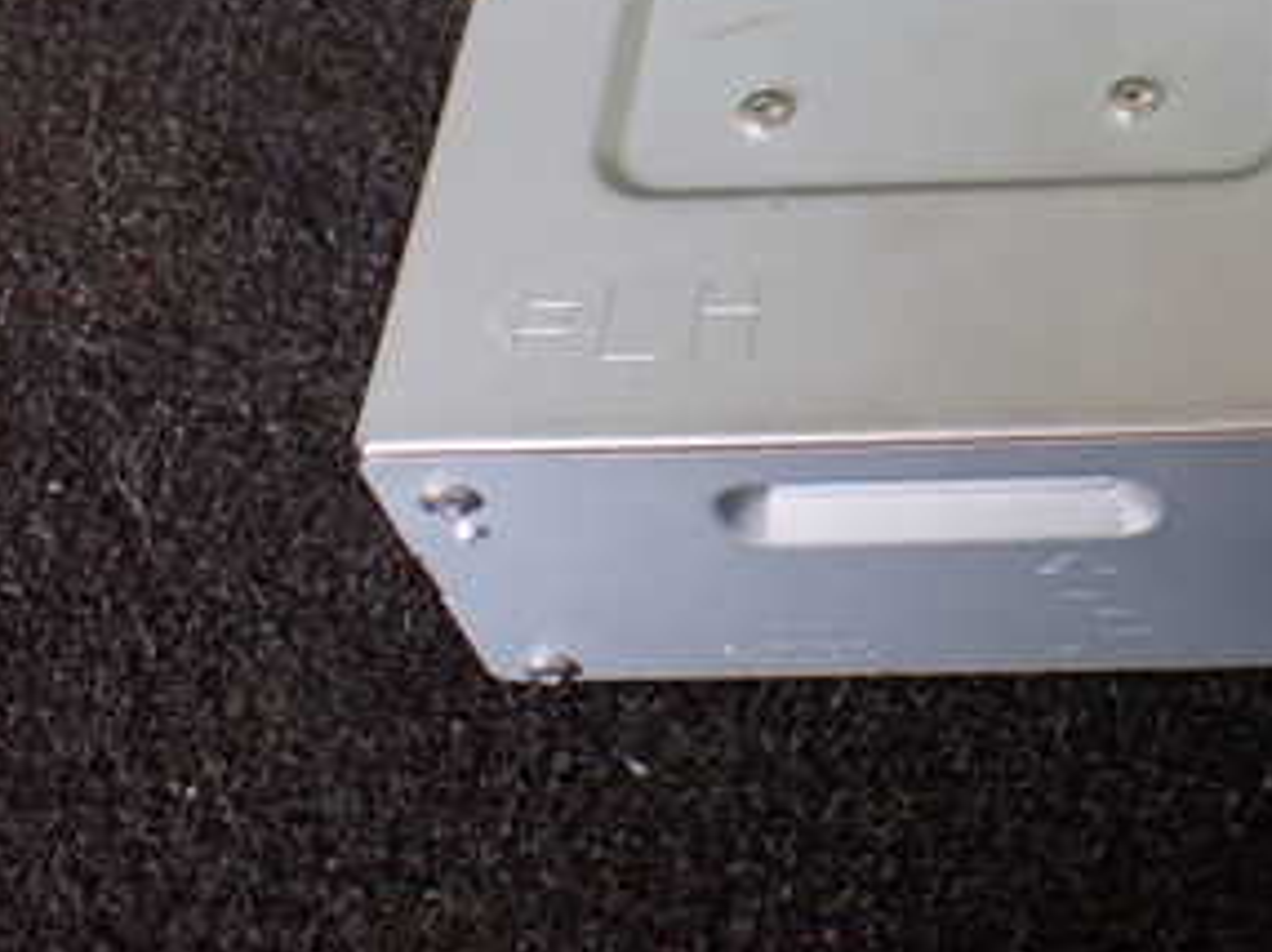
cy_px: 9
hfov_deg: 29.2
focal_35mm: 63
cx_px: 1205
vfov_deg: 22.4
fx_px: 2313
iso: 800
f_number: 2.3
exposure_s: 1/125
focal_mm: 5.4
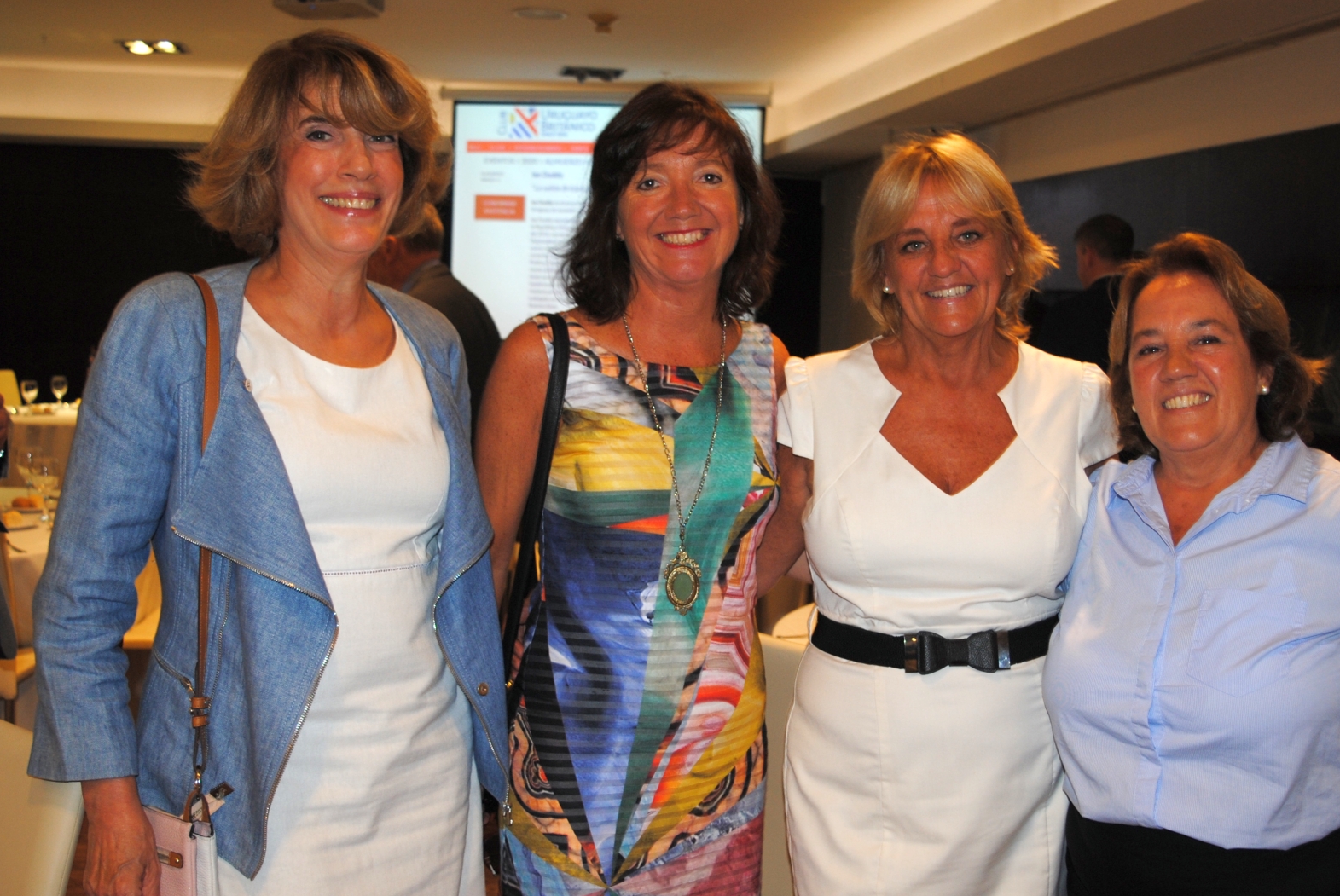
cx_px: 739
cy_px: 476
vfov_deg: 30.6
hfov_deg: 44.4
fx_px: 1639
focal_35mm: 44
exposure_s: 1/60
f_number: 4
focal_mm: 24
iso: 200
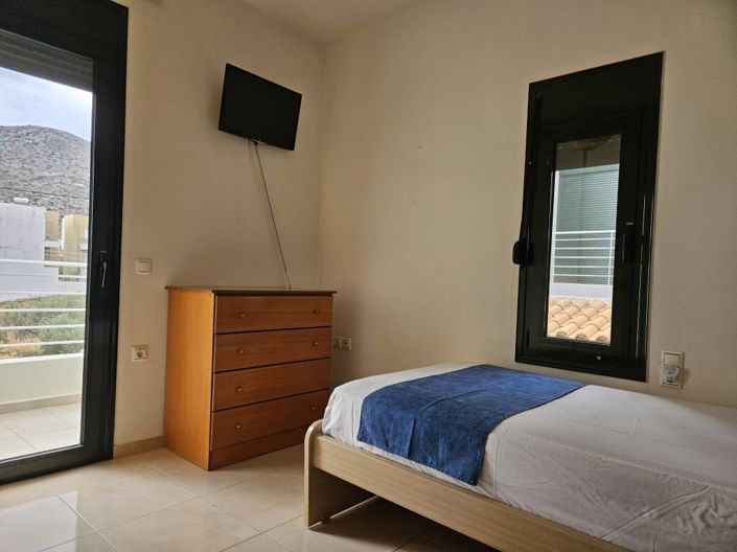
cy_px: 276
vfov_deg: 58.8
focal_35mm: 23
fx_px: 489
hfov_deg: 74.0
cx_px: 368
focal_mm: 5.4
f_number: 1.8
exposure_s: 1/190
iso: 80
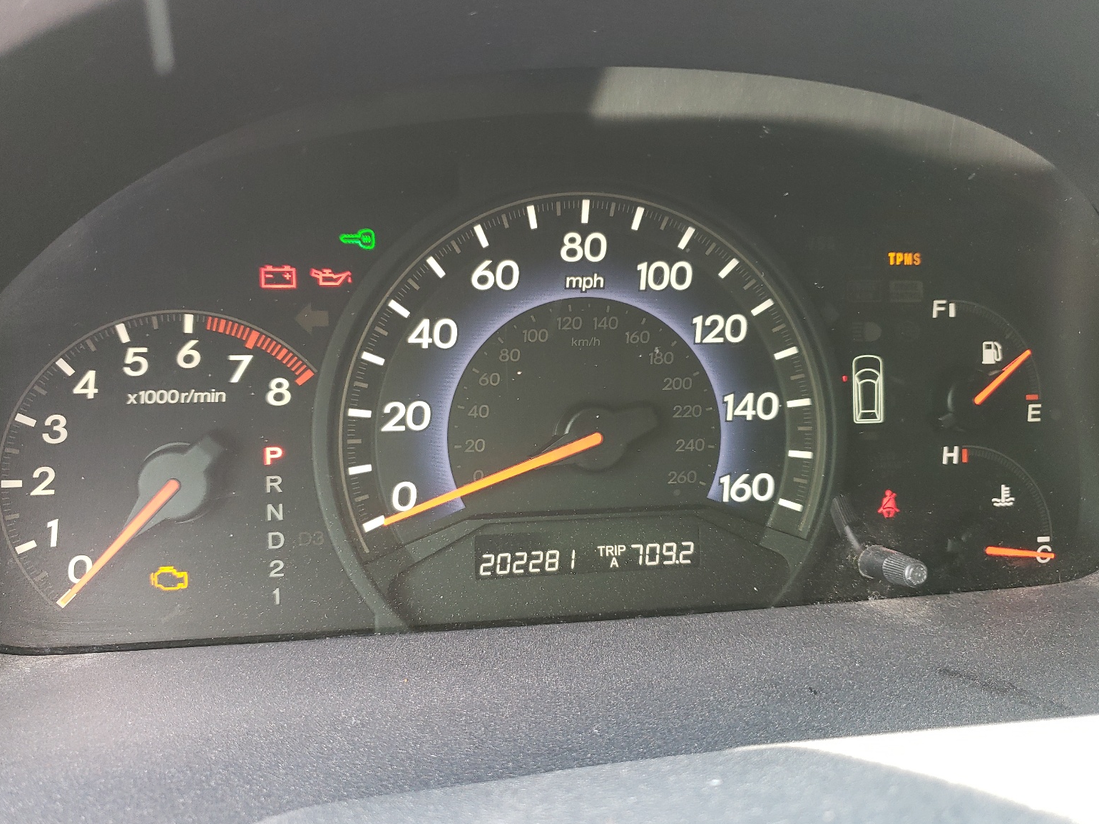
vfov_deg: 51.4
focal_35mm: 27
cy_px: 402
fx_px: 857
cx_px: 546
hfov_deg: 65.3
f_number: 1.5
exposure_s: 1/60.2
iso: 109
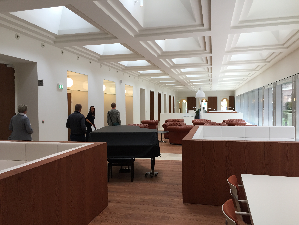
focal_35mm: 29
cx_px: 150
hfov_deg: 61.7
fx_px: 250
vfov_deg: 48.2
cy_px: 112
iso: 32
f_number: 2.2
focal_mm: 4.15
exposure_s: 1/33
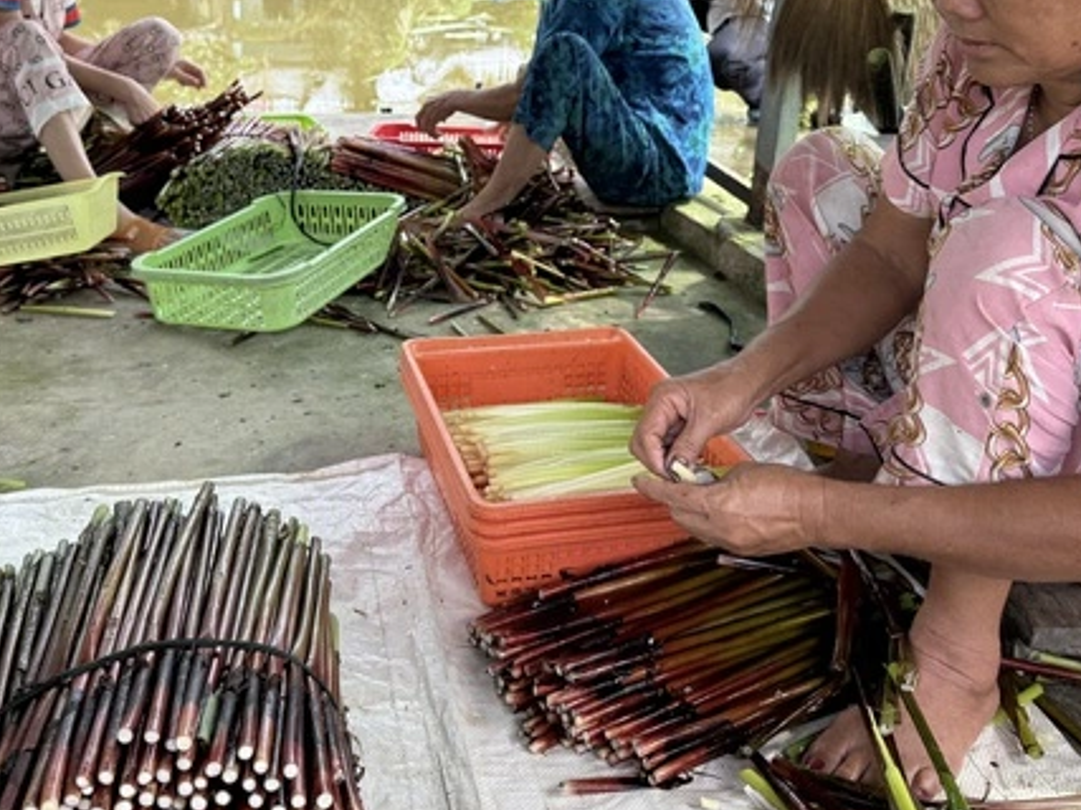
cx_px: 506
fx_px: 1124
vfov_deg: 39.1
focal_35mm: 36
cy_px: 253
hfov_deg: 51.3
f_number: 1.78
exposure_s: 1/453
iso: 100
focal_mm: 6.76
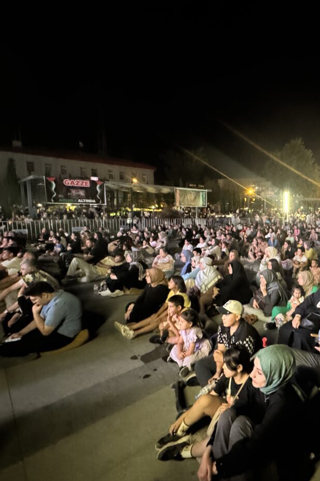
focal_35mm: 20
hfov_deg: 55.6
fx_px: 267
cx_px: 273
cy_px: 239
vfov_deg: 84.0
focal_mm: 2.22
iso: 1250
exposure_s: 1/33
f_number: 2.2
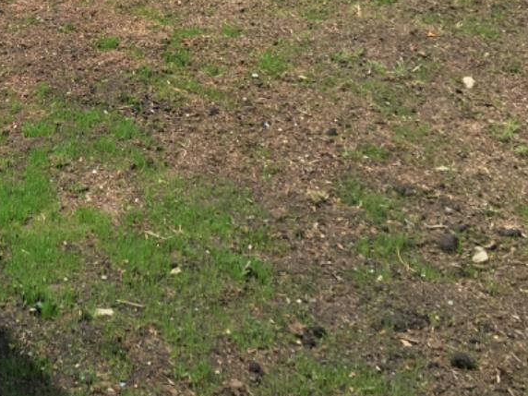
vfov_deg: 18.3
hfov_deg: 23.3
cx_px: -123
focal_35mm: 76
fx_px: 1159
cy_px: -97
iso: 25
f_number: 2.2
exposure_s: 1/754
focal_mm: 4.15
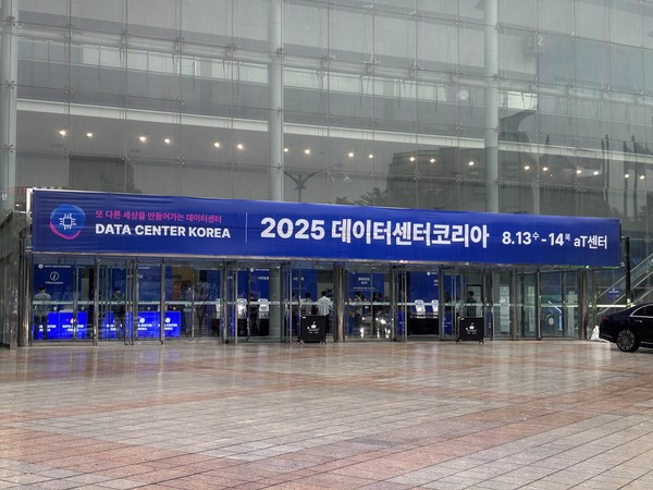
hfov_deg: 36.8
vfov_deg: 28.0
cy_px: 245
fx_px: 981
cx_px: 326
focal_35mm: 52
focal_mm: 5.96
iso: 50
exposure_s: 1/76
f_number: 1.6
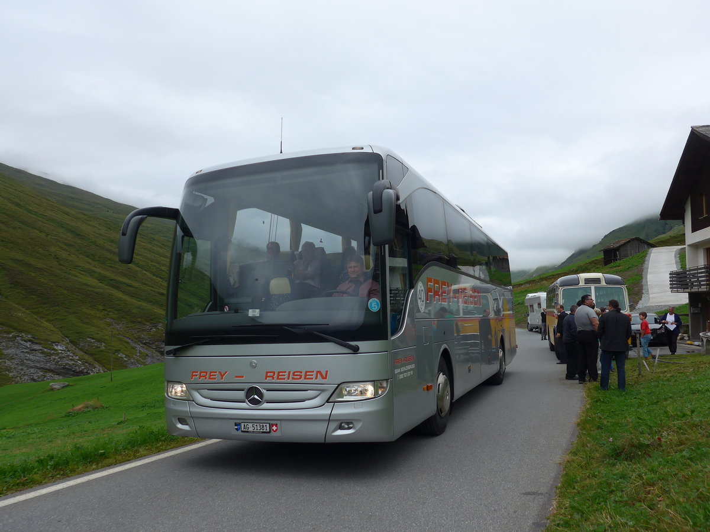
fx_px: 595
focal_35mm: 29
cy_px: 266
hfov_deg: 61.7
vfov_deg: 48.2
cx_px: 355
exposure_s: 1/1300
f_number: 2.8
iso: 80
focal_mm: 6
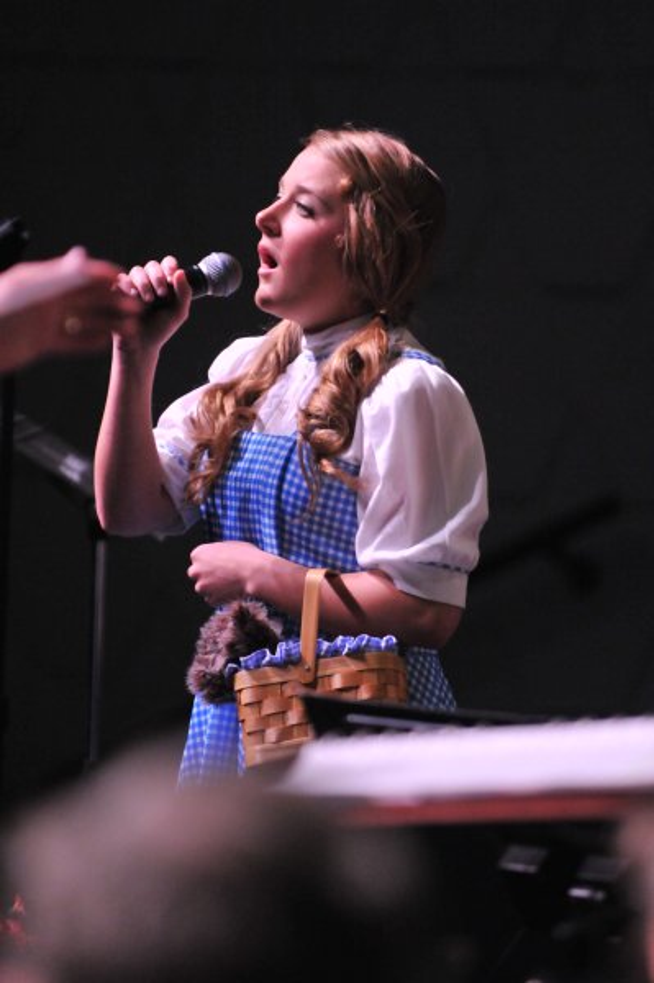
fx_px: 8189
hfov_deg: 4.6
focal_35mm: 300
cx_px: 327
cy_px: 492
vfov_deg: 6.9
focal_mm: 200
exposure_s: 1/250
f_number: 2.8
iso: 1600
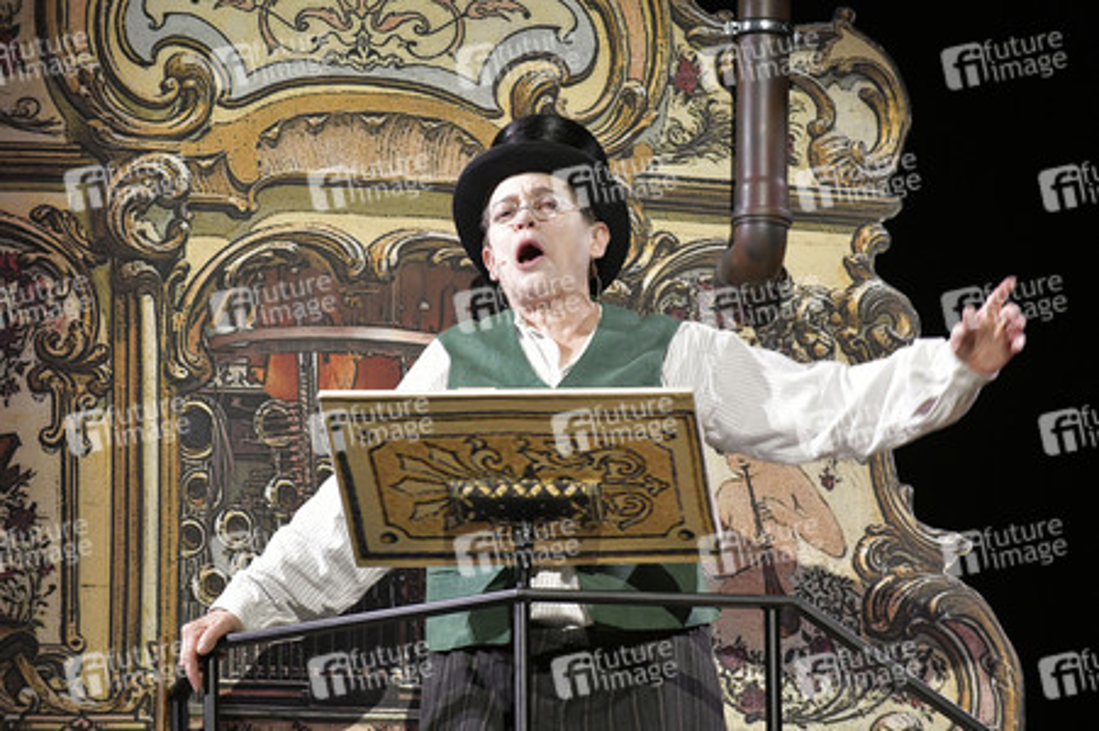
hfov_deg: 10.3
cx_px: 550
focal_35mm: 200
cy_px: 366
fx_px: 6101
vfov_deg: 6.9
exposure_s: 1/250
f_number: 5
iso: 3200
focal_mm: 200
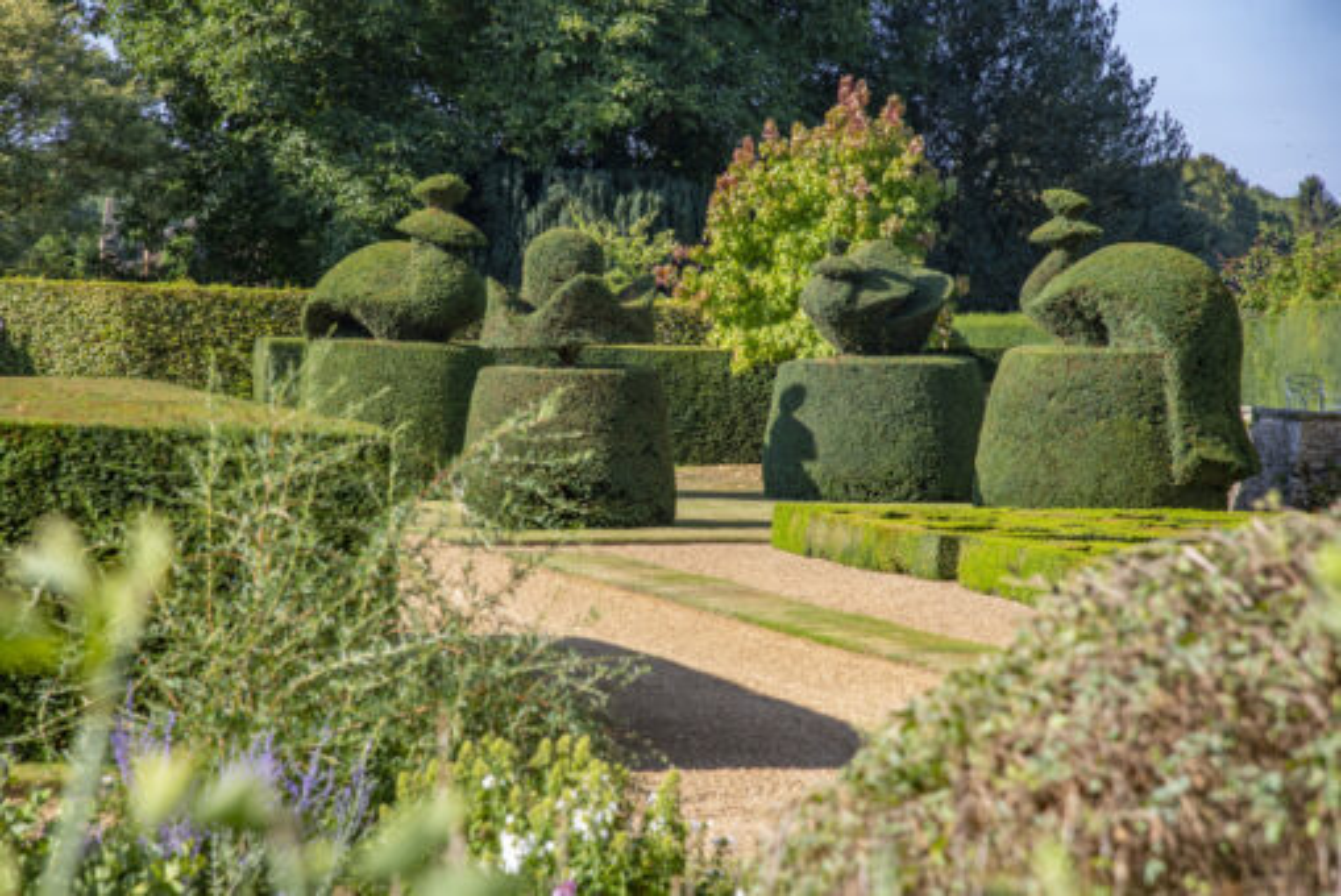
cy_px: 448
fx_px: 4472
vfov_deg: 11.4
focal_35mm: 120
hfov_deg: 17.1
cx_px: 670
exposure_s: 1/800
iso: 250
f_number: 6.3
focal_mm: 120
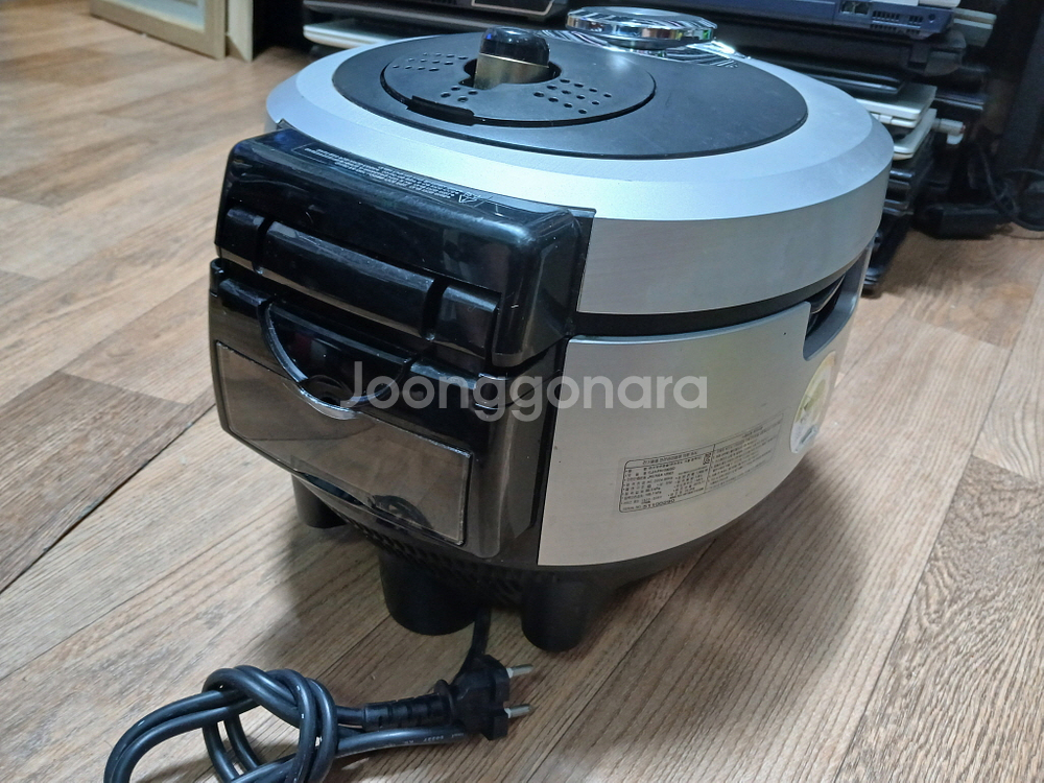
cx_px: 522
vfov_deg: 53.1
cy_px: 392
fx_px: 784
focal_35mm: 26
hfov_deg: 67.3
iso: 250
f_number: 1.8
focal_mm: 3.98
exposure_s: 1/24
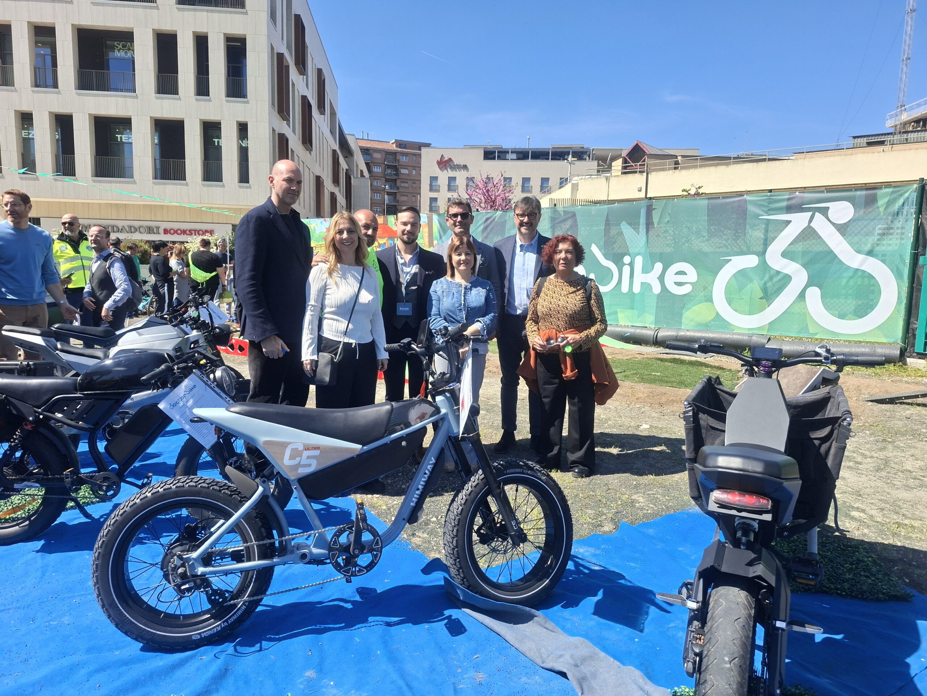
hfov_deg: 73.9
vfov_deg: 58.9
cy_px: 348
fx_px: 616
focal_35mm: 23
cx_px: 464
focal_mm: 5.54
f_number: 1.8
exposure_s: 1/1176
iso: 50
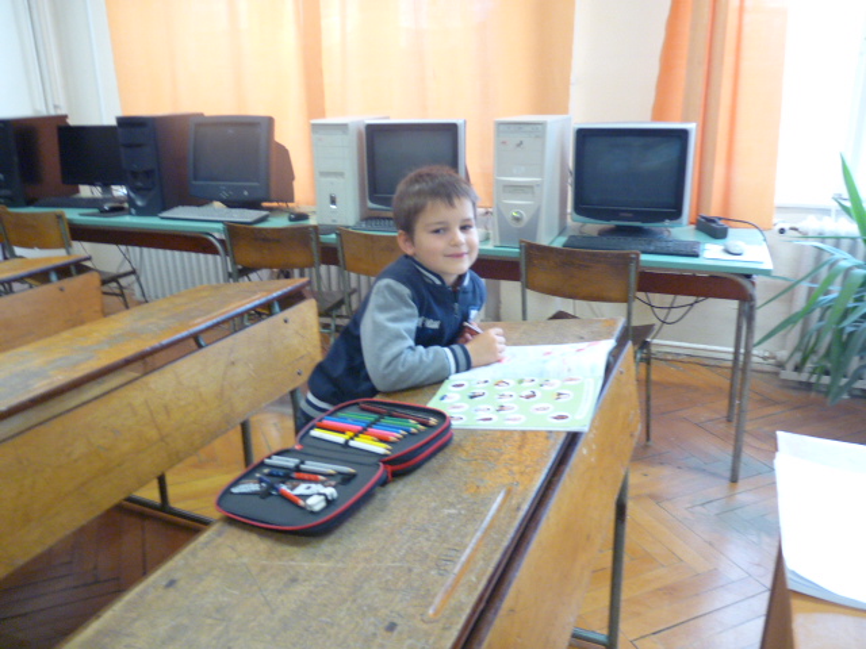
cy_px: 324
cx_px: 433
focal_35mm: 27
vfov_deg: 51.4
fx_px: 675
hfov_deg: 65.3
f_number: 2.8
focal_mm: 4.8
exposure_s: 1/30
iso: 400
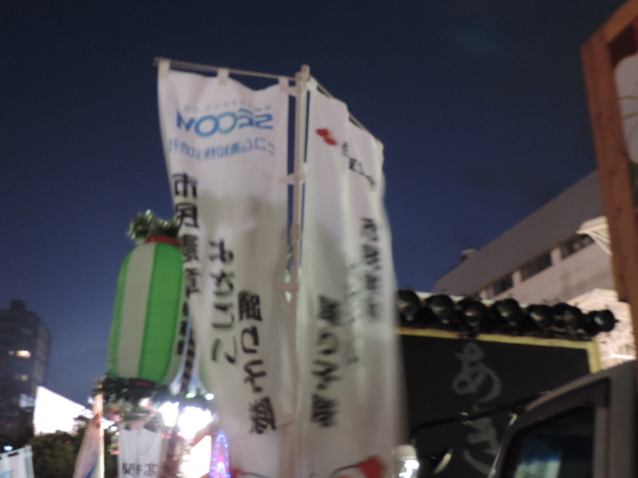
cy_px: 239
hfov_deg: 46.8
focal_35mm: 40
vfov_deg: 36.0
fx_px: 737
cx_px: 319
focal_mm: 7.1
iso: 800
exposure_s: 1/5
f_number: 3.3
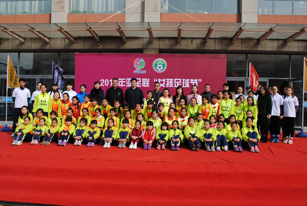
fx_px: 282
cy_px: 103
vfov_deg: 40.1
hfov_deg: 57.2
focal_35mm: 33
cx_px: 154
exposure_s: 1/250
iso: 100
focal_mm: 22
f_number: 8
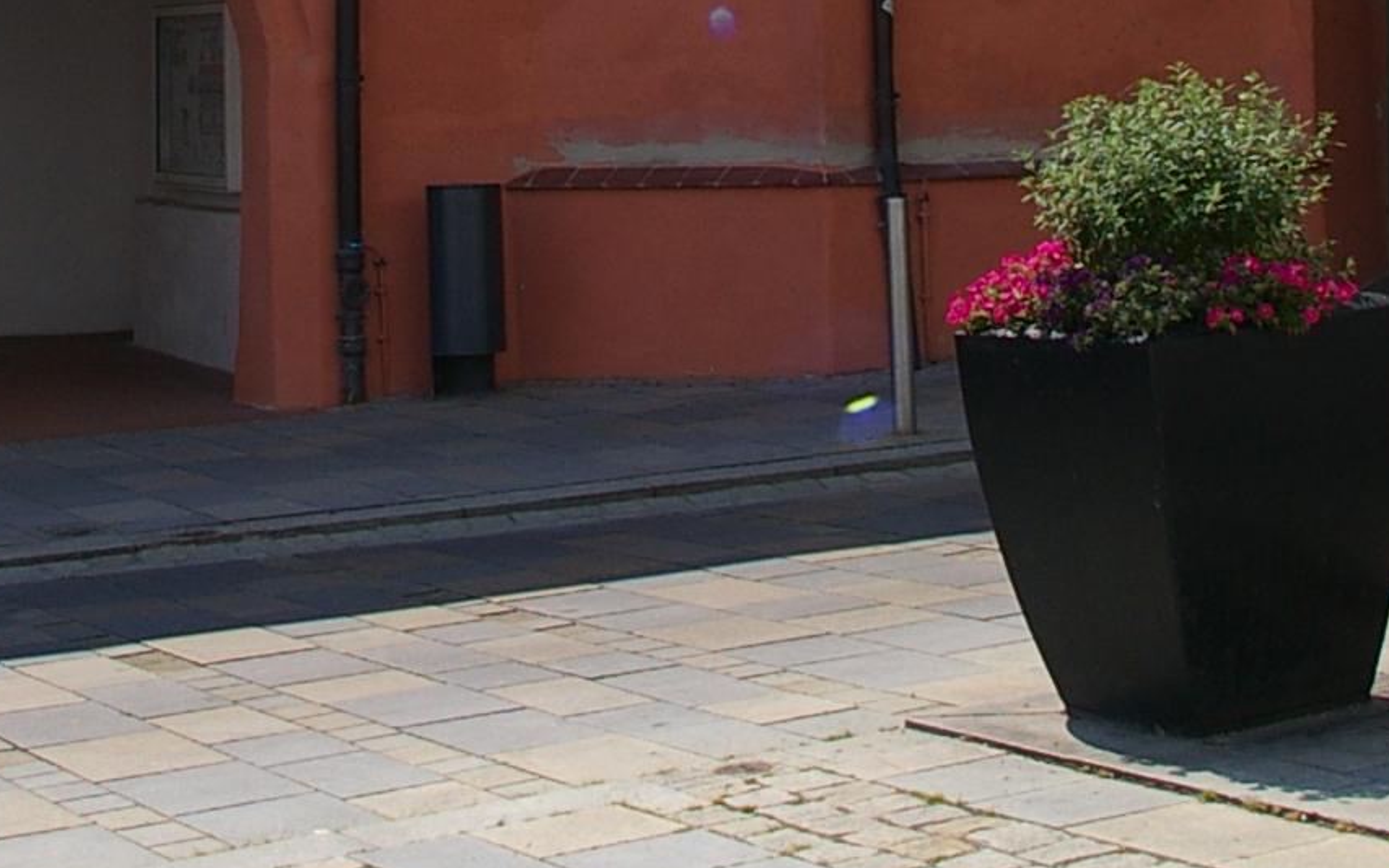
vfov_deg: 12.7
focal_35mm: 97
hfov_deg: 21.4
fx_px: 3672
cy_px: -459
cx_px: 526
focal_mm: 18
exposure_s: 1/180
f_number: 11
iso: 200
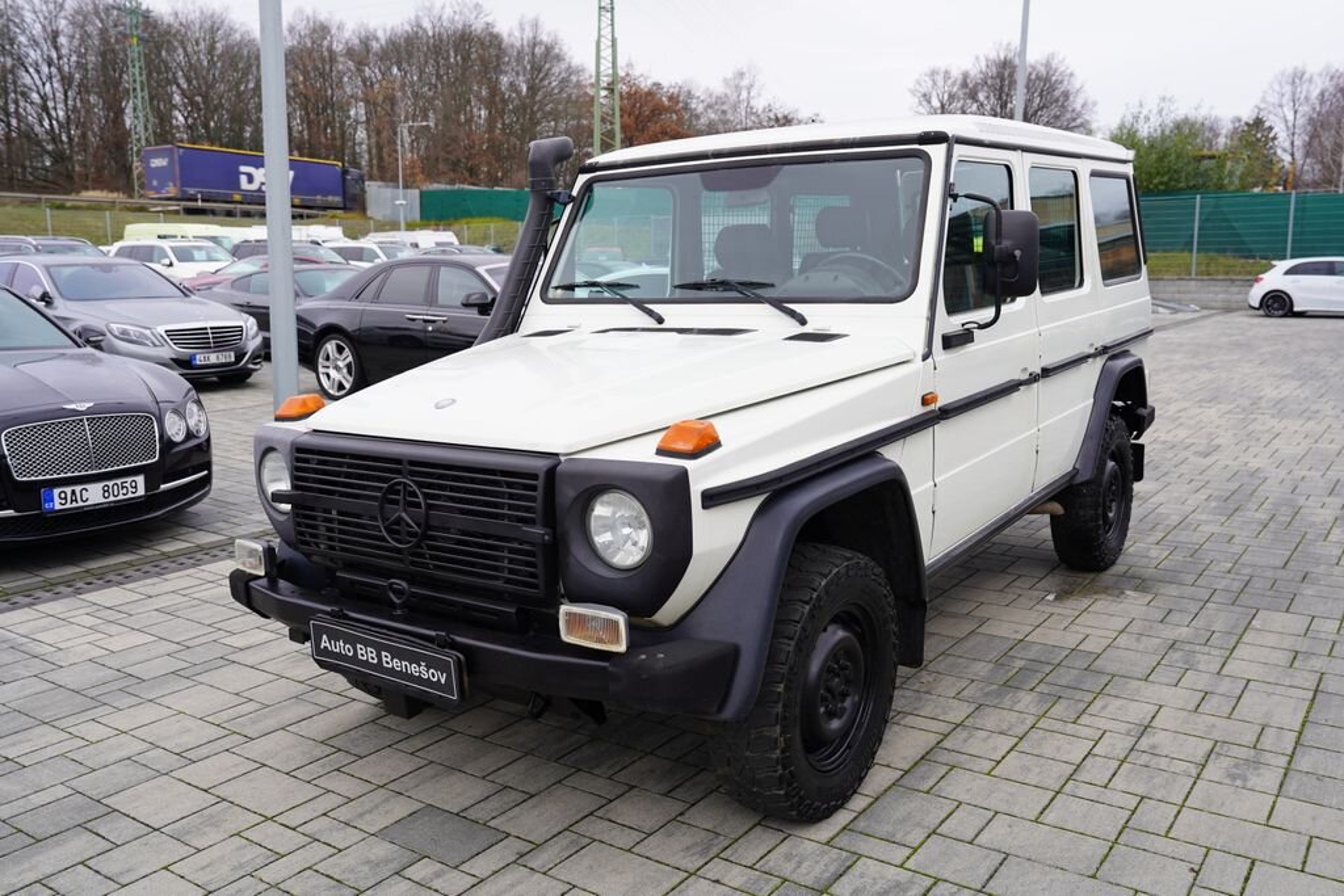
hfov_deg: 61.9
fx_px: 1120
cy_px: 448
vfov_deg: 43.6
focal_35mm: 30
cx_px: 672
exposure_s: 1/80
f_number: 5.6
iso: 100
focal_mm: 30
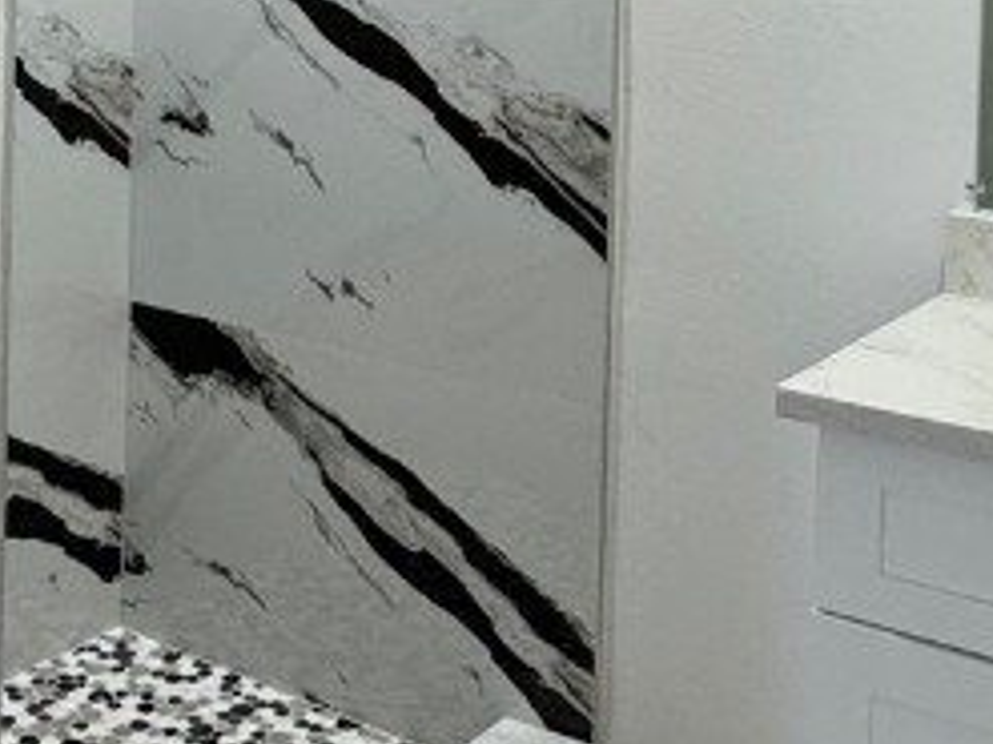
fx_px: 1663
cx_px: 289
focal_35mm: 58
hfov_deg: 32.8
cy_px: -52
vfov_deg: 23.8
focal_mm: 2.22
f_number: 2.2
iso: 200
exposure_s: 1/120
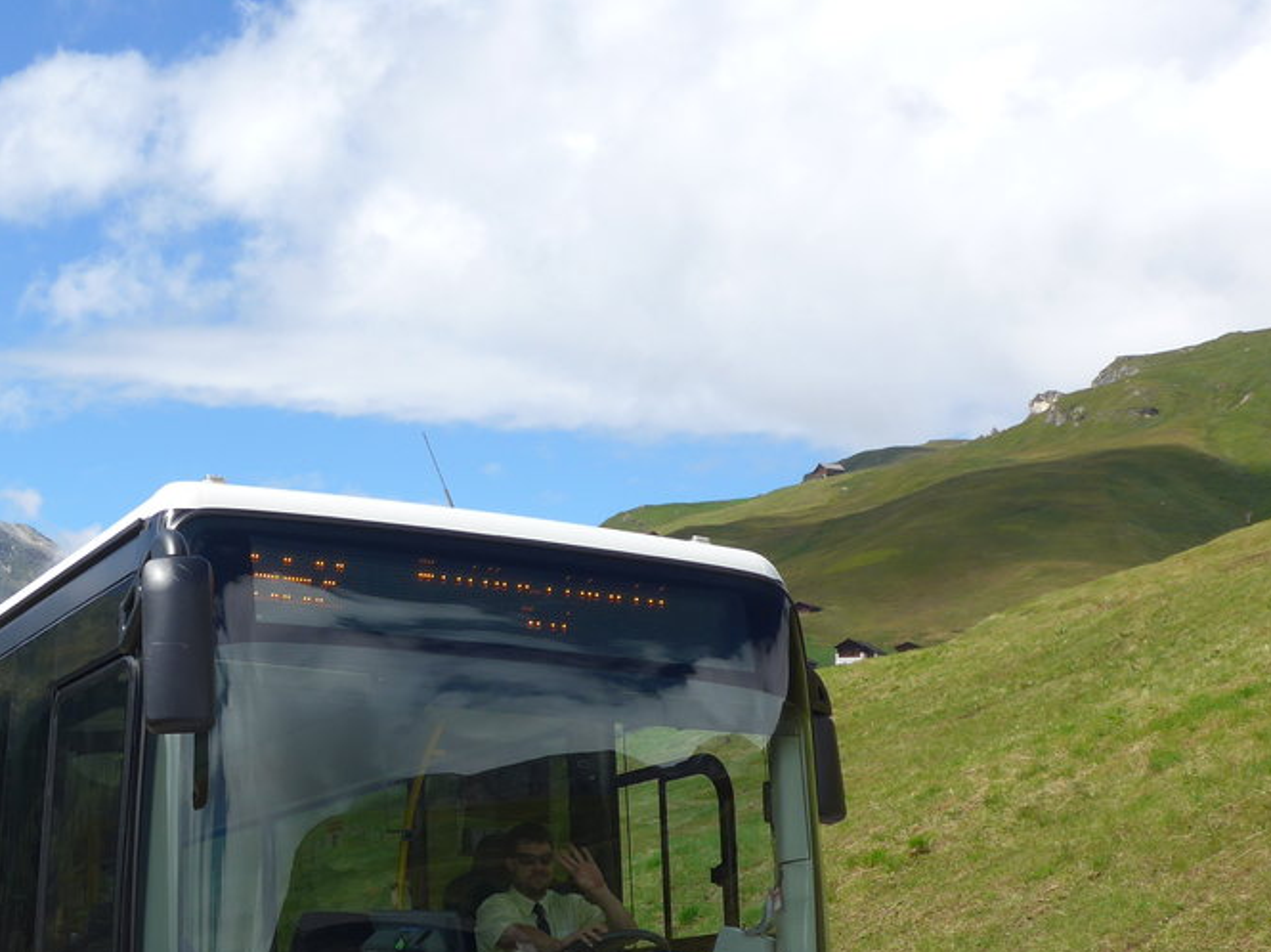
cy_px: 768
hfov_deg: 29.3
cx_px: 287
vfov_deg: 22.3
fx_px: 2385
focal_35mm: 65
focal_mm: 7.5
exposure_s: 1/1600
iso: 80
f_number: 2.8
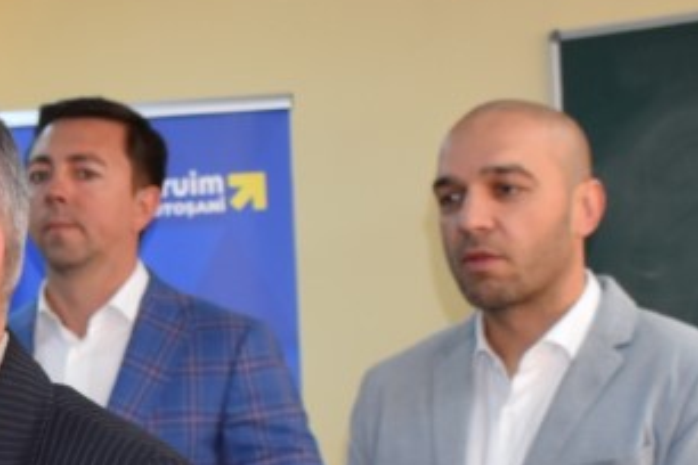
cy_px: 586
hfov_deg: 14.9
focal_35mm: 130
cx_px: -278
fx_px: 2518
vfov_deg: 10.4
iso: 800
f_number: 5
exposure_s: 1/100
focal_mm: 23
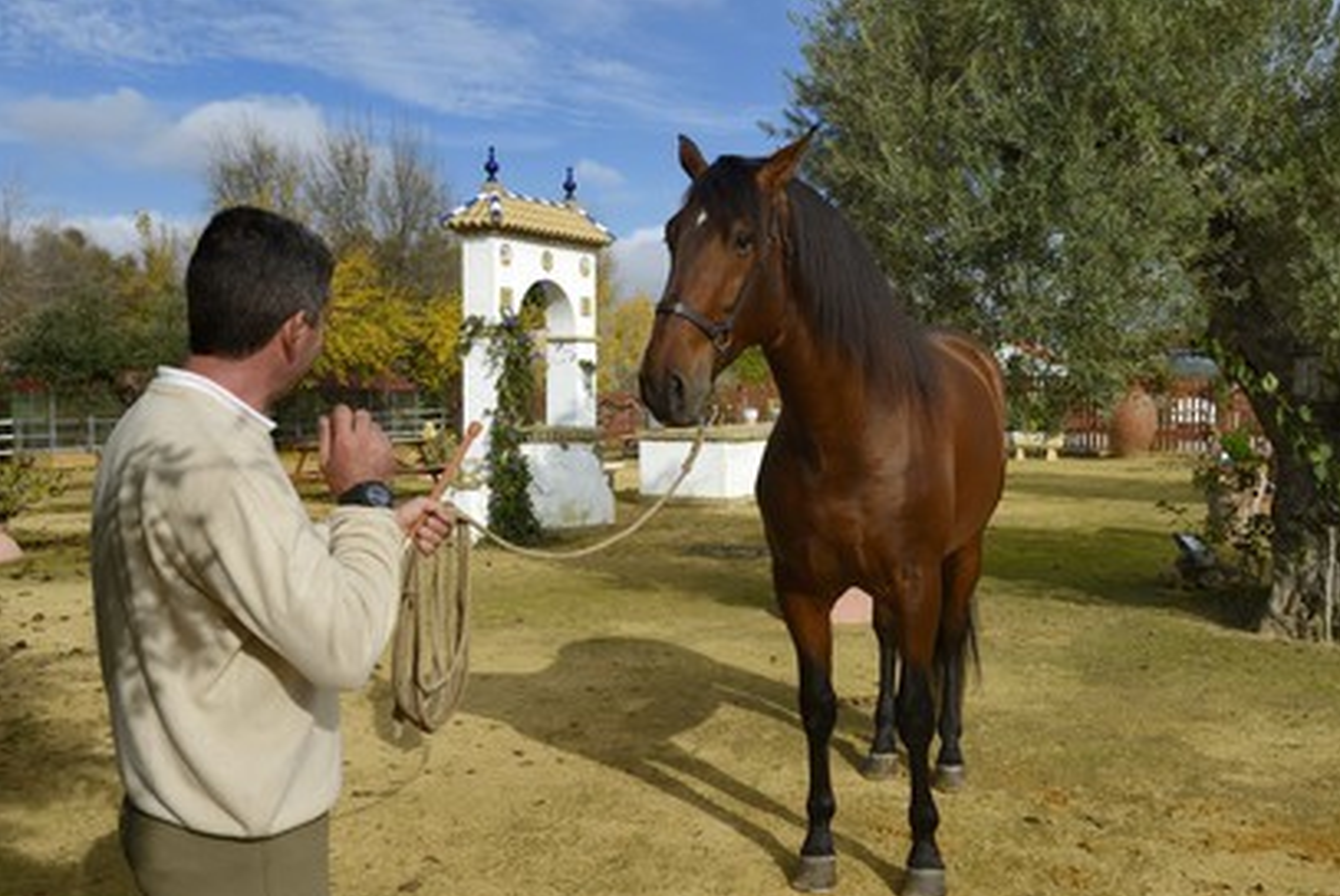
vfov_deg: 40.0
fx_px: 1229
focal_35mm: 33
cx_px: 688
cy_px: 458
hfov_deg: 57.2
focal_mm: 32
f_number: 10
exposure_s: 1/640
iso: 200
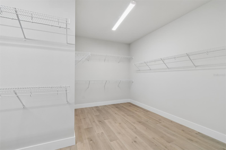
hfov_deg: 100.4
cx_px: 113
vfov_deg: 77.3
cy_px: 75
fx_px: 94
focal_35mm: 15
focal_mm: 10
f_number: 7.1
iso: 100
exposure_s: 1/10
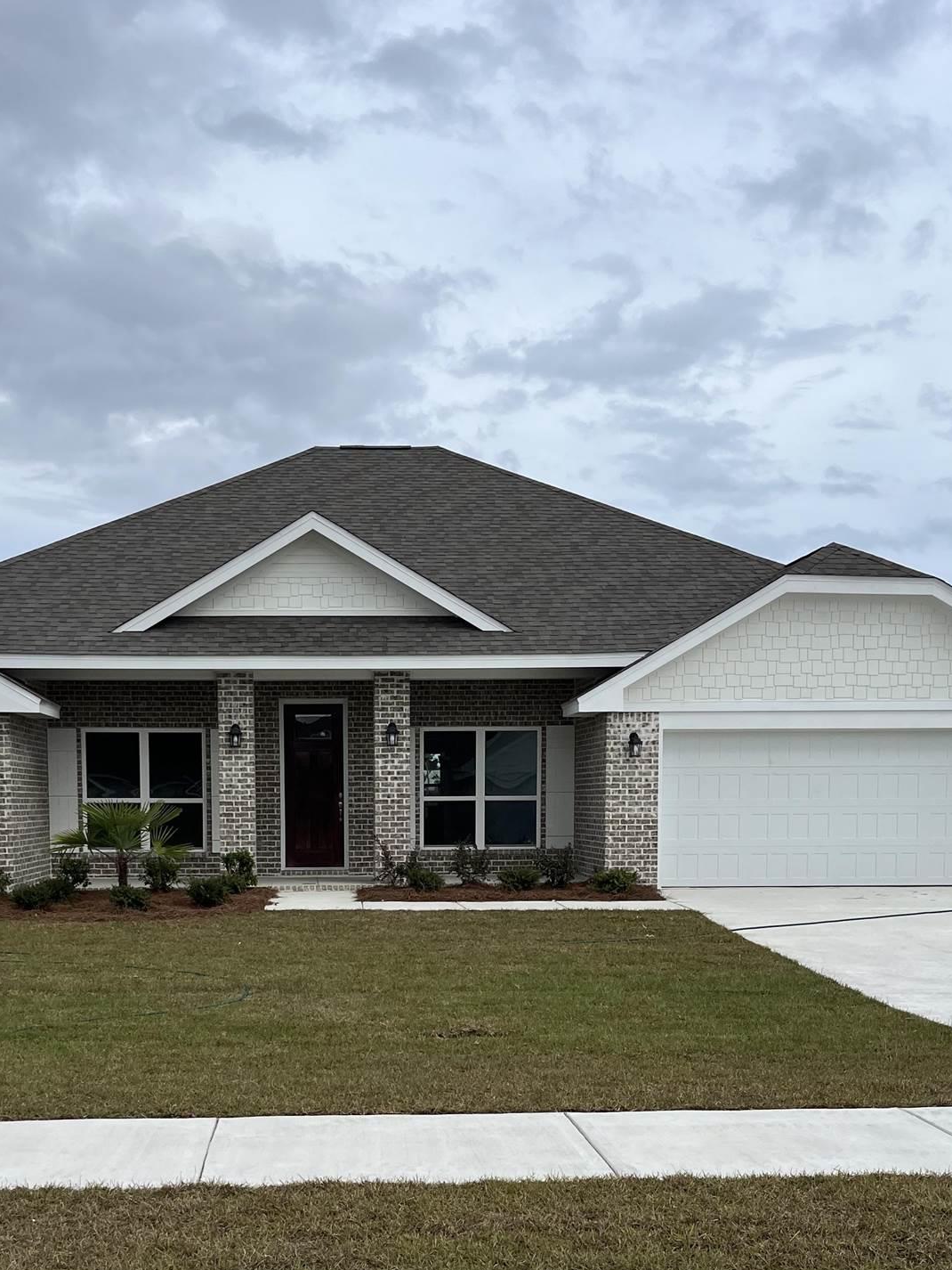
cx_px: 366
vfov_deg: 43.6
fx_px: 1540
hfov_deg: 34.2
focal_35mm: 42
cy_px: 926
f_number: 1.6
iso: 50
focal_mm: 5.1
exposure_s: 1/3745
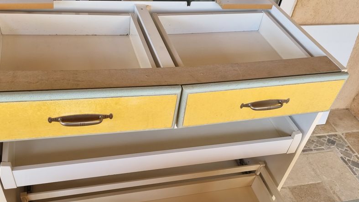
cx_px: 170
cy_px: 156
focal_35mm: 36
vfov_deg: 32.1
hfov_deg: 55.3
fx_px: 343
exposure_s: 1/100
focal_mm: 5.4
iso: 64
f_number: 1.8
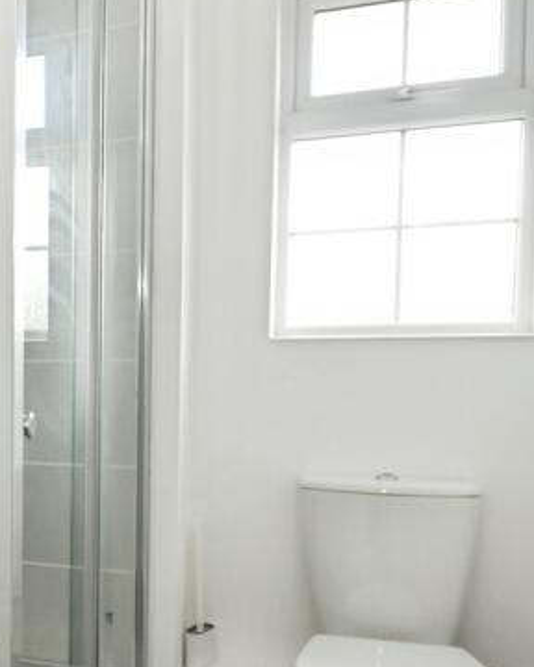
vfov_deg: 44.9
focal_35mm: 40
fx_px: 790
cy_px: 460
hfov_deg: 32.6
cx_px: -59
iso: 800
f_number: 7.1
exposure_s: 1/60
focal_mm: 10
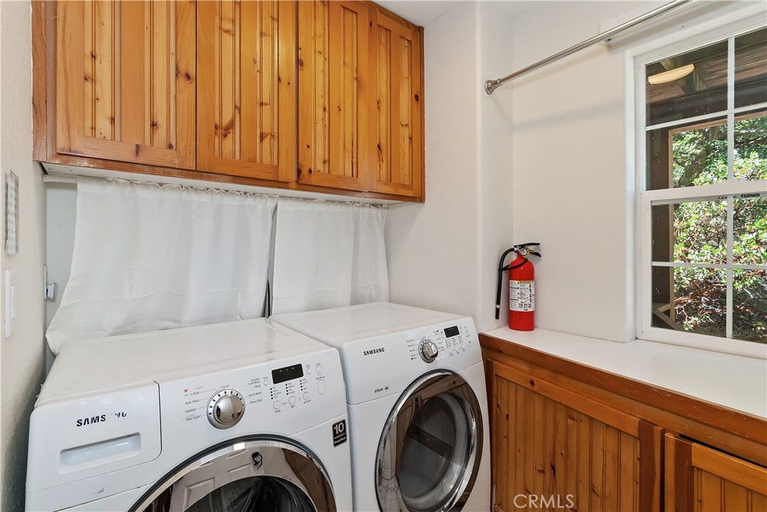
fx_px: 320
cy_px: 256
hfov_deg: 100.4
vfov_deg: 77.3
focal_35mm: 15
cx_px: 384
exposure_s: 1/30
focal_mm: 10
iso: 400
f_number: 8
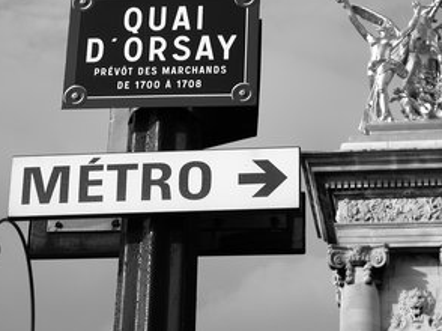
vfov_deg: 11.1
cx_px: 257
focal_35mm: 133
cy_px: 108
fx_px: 1697
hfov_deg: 14.8
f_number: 5.7
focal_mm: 23.7
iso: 100
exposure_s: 1/482
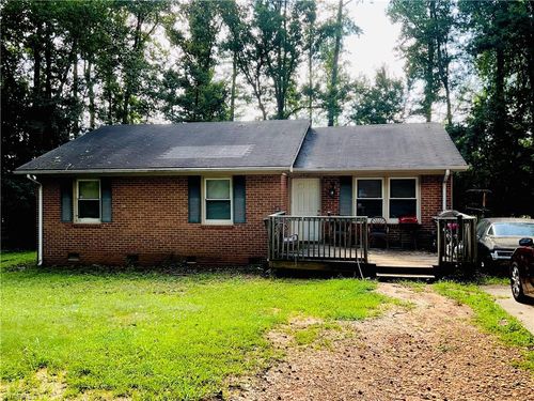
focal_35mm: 29
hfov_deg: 61.7
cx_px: 267
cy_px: 200
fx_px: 447
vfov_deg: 48.2
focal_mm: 3
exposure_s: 1/141
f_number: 1.8
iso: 16
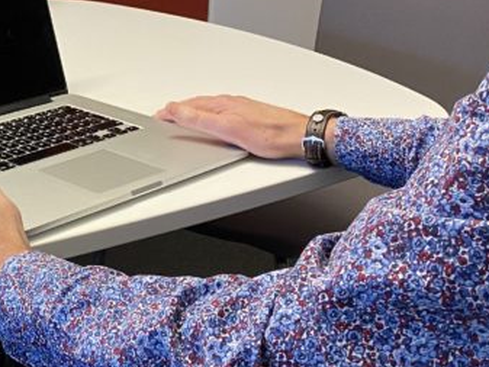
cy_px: -13
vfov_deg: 18.1
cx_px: -164
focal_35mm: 79
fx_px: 1116
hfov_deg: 22.0
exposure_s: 1/50
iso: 80
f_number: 1.8
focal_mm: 4.25
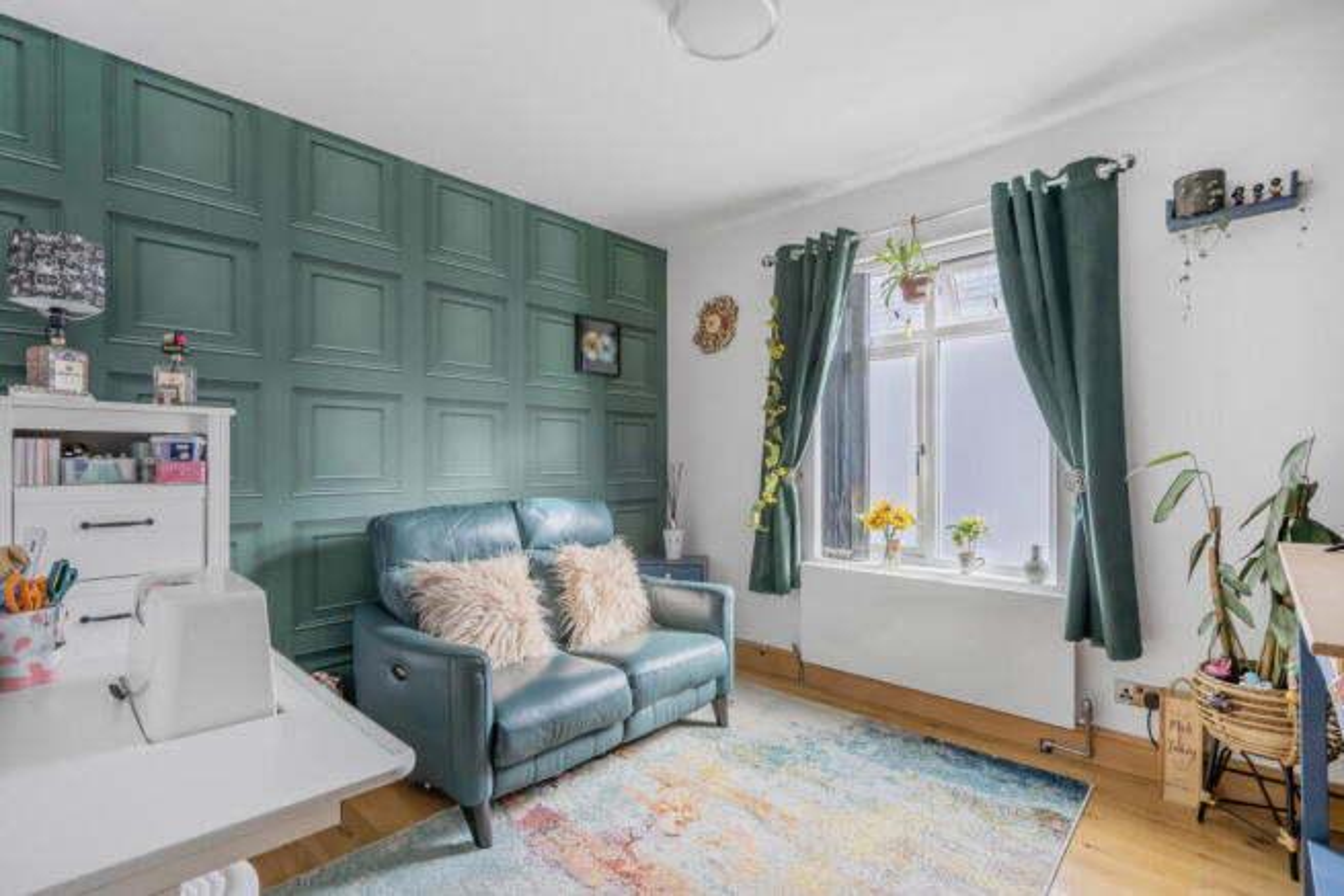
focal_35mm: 16
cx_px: 672
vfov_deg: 73.8
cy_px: 448
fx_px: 597
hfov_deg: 96.7
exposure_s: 1/15
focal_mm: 16
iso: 160
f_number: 9
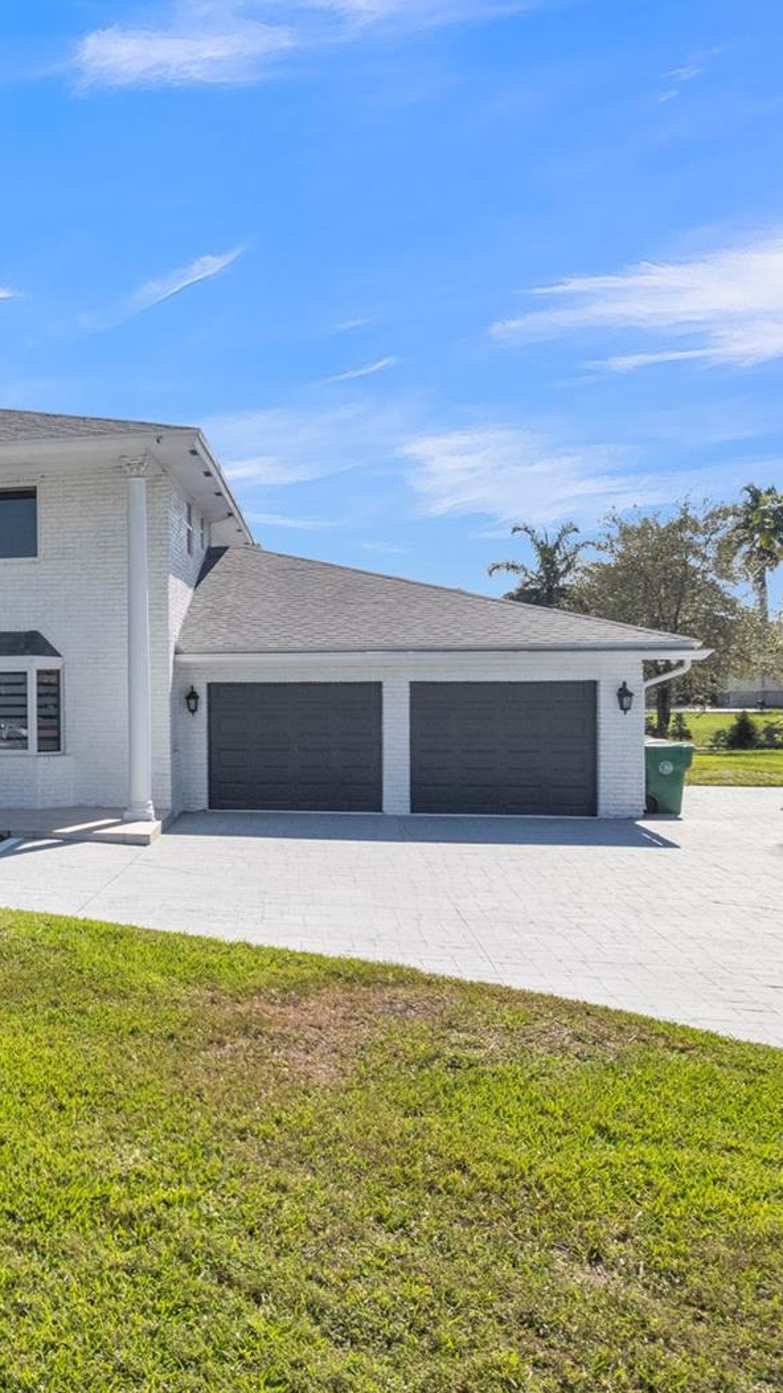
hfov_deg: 29.6
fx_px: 1292
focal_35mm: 35
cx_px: -124
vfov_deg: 56.6
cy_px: 693
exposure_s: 1/3000
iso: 110
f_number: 2.8
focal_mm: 8.38
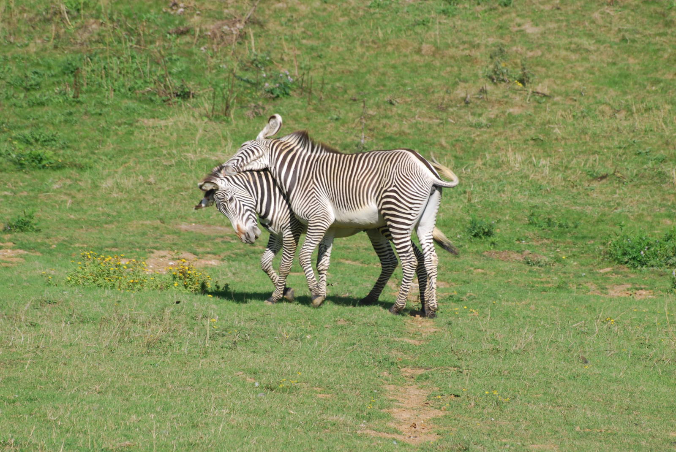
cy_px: 226
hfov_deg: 4.6
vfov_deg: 3.1
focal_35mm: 450
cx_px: 338
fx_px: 8460
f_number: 8
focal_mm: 300
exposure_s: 1/200
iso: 100
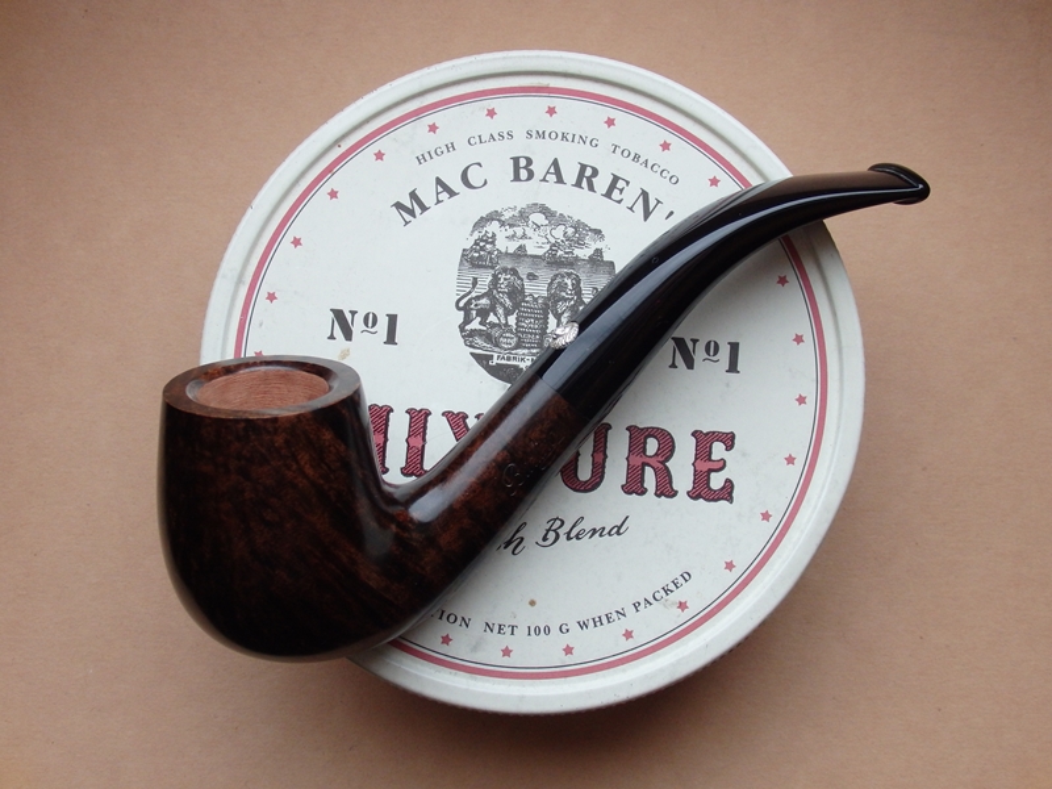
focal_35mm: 45
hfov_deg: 42.1
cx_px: 526
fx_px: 1368
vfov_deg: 32.2
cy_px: 394
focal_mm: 8
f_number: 3.8
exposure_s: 1/50
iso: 400
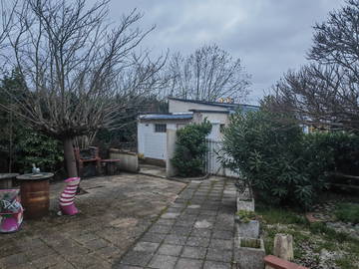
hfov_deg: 65.3
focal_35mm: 27
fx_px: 280
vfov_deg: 51.4
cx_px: 180
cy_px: 134
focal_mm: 5.53
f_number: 1.8
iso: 500
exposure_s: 1/100
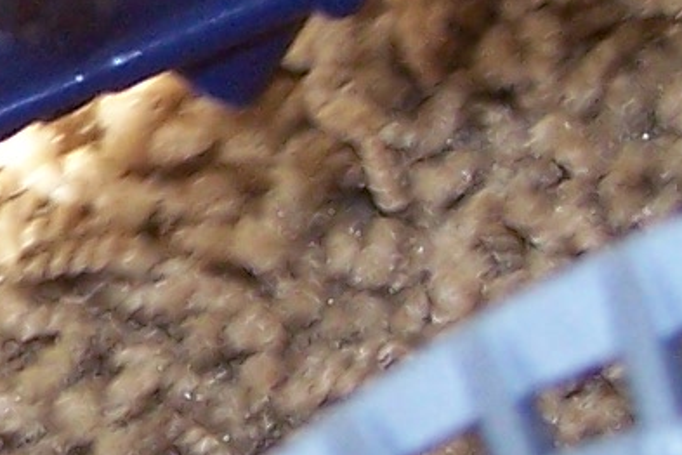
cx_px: -371
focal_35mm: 259
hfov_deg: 7.8
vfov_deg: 5.3
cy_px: 195
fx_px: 4906
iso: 140
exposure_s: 1/90
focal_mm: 6.3
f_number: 2.8
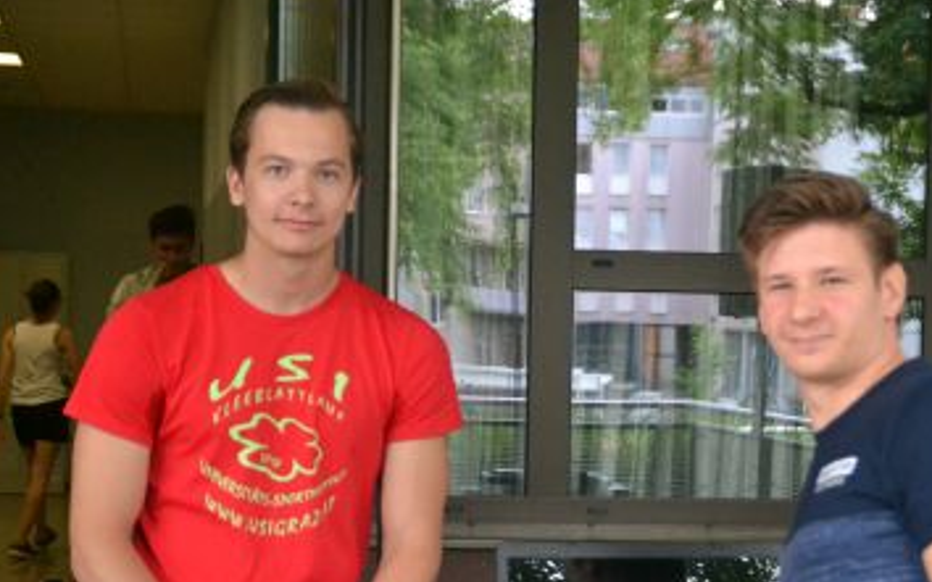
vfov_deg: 12.4
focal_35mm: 105
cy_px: 412
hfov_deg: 19.8
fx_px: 2666
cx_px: 608
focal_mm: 38
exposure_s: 1/500
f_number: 4.5
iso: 2800
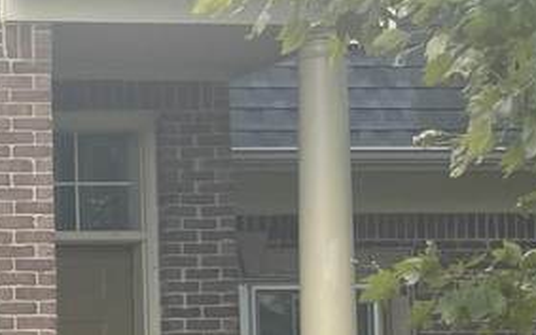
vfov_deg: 10.8
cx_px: -589
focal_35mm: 120
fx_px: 1753
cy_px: 390
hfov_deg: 14.1
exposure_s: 1/389
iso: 32
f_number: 1.6
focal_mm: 5.1
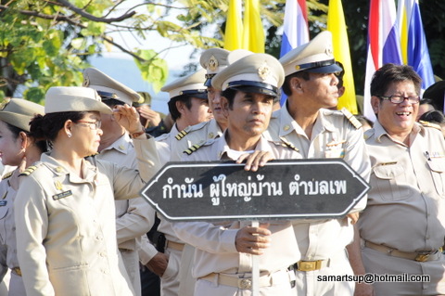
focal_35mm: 300
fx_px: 3704
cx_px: 222
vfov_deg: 4.6
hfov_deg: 6.9
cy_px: 148
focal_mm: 200
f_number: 8
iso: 250
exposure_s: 1/160
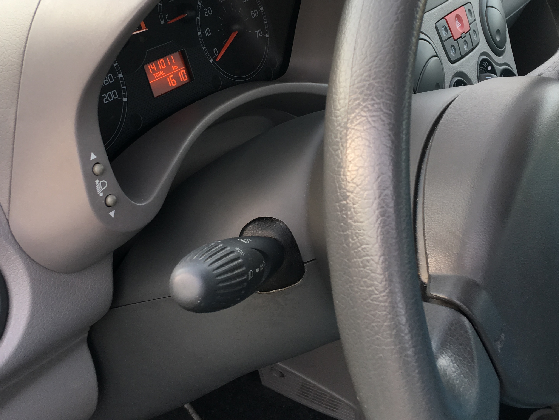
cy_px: 159
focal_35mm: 45
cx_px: 273
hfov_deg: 42.1
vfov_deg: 32.1
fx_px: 727
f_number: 2.2
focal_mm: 4.15
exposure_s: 1/50
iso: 32
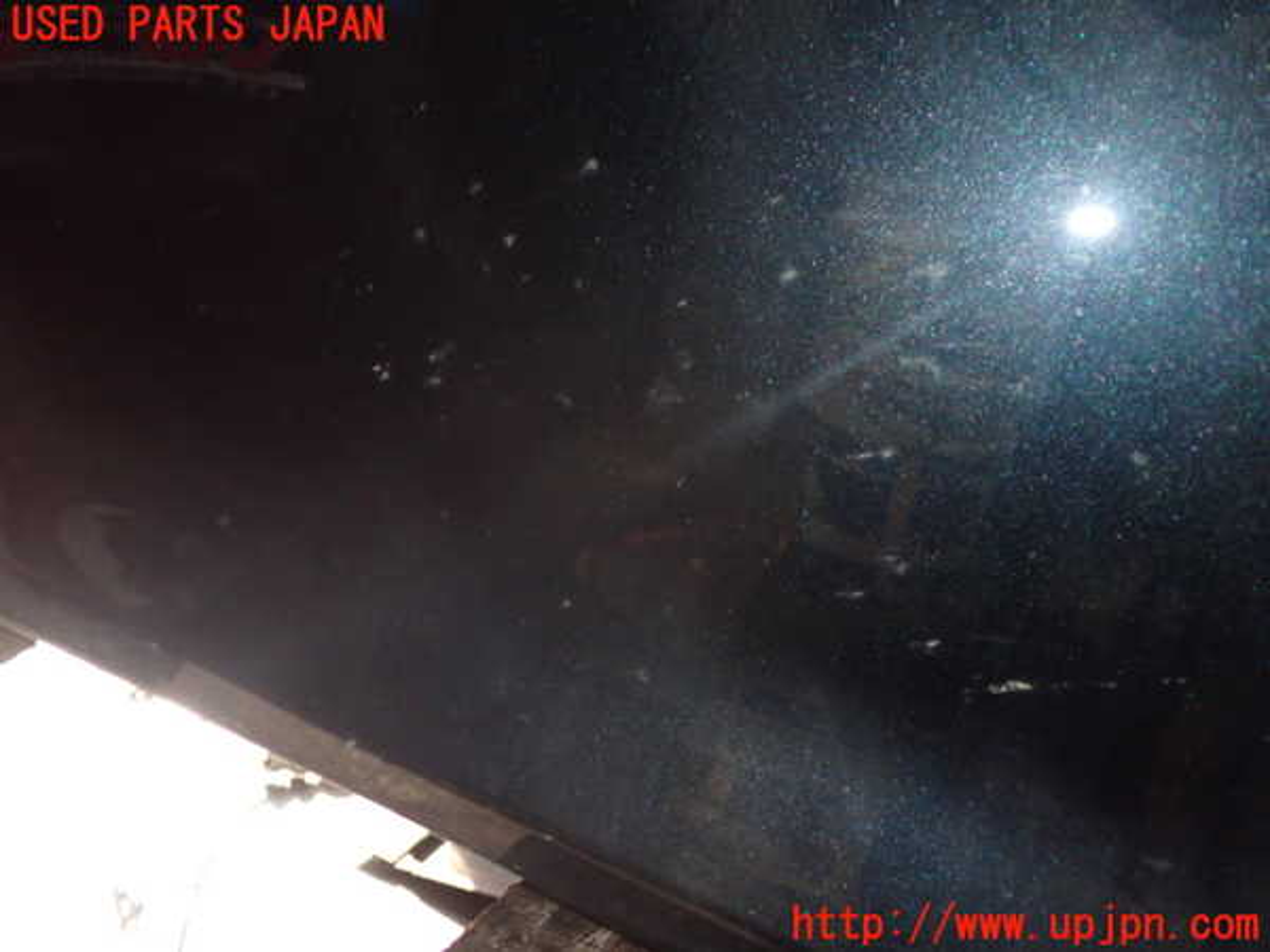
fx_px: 1321
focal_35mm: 36
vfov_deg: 39.7
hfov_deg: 51.4
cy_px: 476
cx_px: 635
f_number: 7.1
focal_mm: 6.37
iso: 640
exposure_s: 1/40
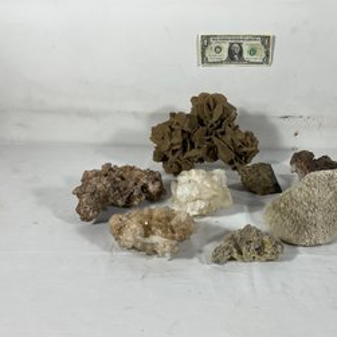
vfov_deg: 47.2
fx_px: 386
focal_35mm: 35
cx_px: 224
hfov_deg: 46.5
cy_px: 171
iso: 16
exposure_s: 1/121
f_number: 1.8
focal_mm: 3
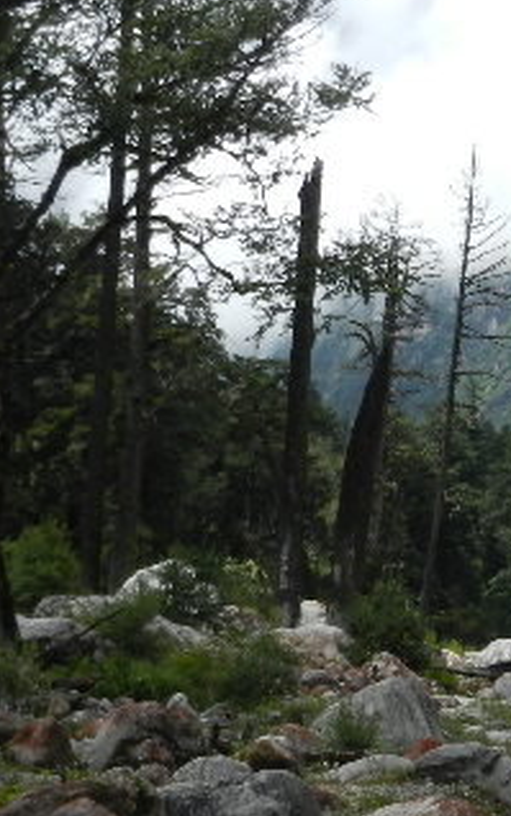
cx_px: 793
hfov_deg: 10.5
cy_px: 462
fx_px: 2671
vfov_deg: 17.4
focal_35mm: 120
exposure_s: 1/1000
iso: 160
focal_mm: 8.2
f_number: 4.2
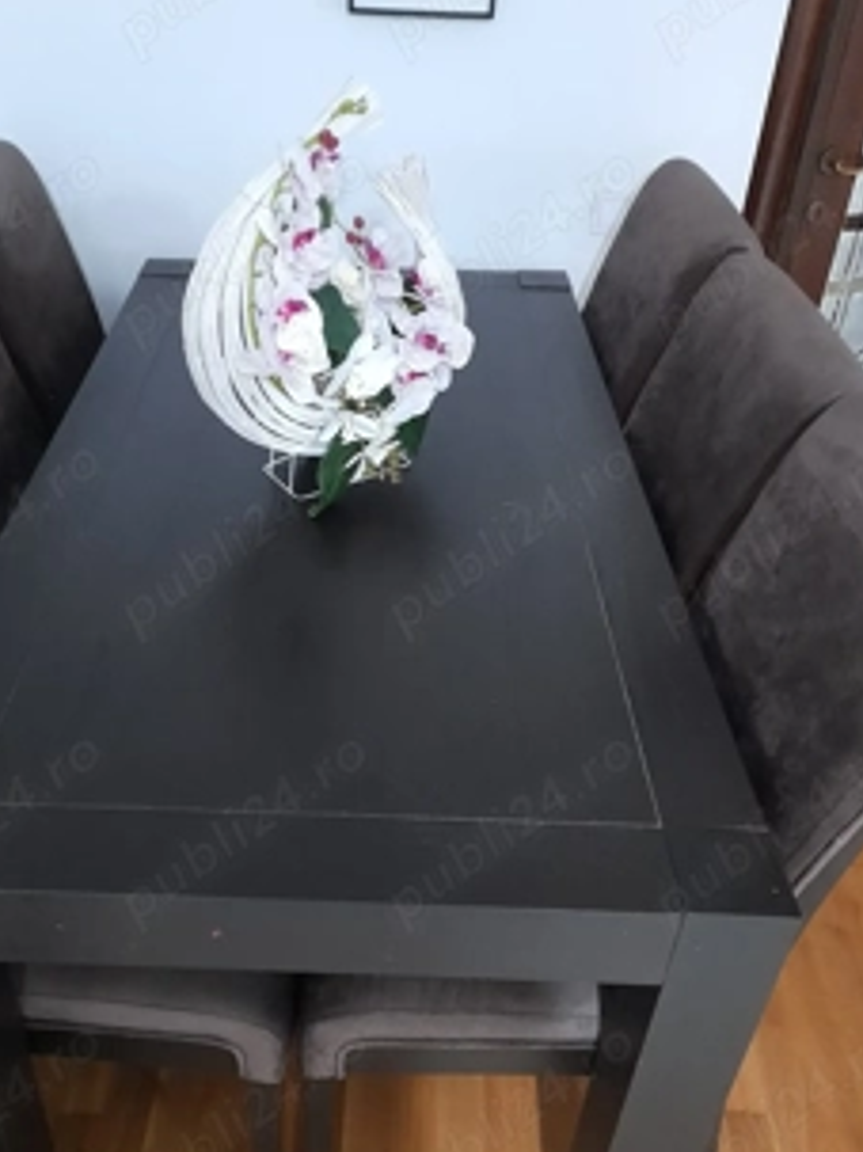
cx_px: 376
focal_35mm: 33
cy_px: 601
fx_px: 1098
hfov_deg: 42.8
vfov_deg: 55.4
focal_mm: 4.6
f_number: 2
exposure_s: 1/25
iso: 640
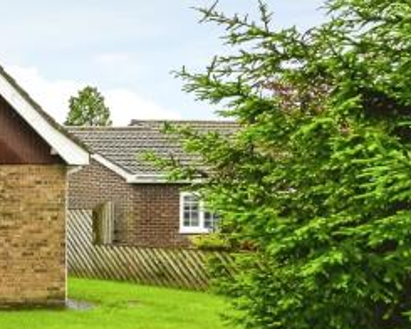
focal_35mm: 55
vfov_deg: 27.2
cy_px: 248
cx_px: -275
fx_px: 669
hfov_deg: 23.4
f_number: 9
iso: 2500
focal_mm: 14
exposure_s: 1/1600
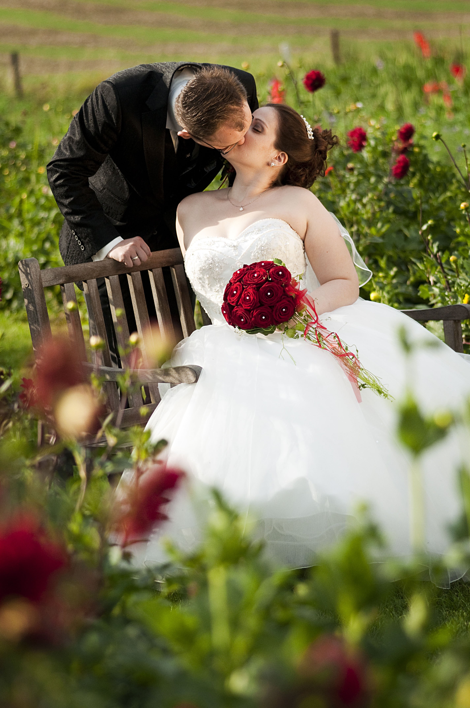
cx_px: 235
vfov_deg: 13.1
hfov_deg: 8.7
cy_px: 354
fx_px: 3092
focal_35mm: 158
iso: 400
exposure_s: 1/4000
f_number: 3.2
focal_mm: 105
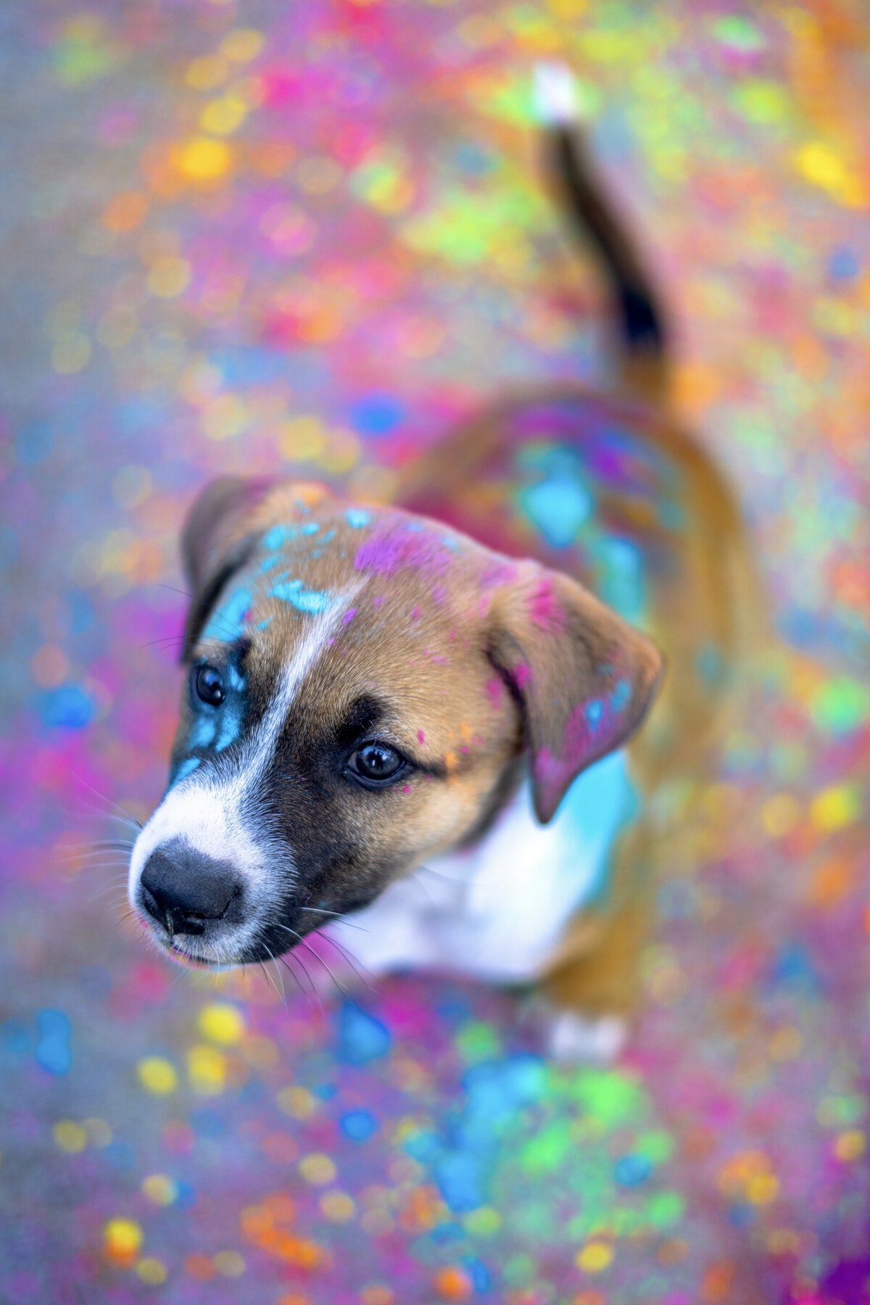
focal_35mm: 50
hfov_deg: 27.0
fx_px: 1812
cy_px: 652
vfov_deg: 39.6
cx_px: 435
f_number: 1.8
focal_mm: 50
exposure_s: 1/250
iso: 125
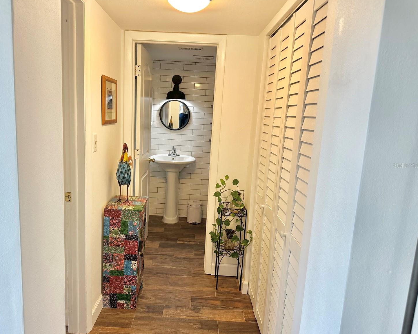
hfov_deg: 65.9
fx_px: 322
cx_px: 189
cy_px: 165
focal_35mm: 26
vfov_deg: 54.9
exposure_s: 1/120
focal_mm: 6.86
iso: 125
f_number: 1.78
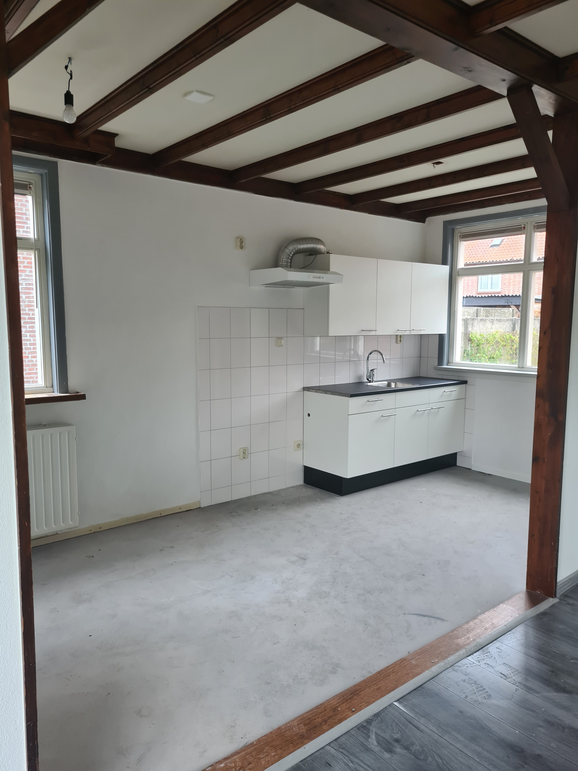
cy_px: 386
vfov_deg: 67.3
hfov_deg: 53.1
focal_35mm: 26
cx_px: 289
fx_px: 579
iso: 125
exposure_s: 1/50
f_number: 1.8
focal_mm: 5.4
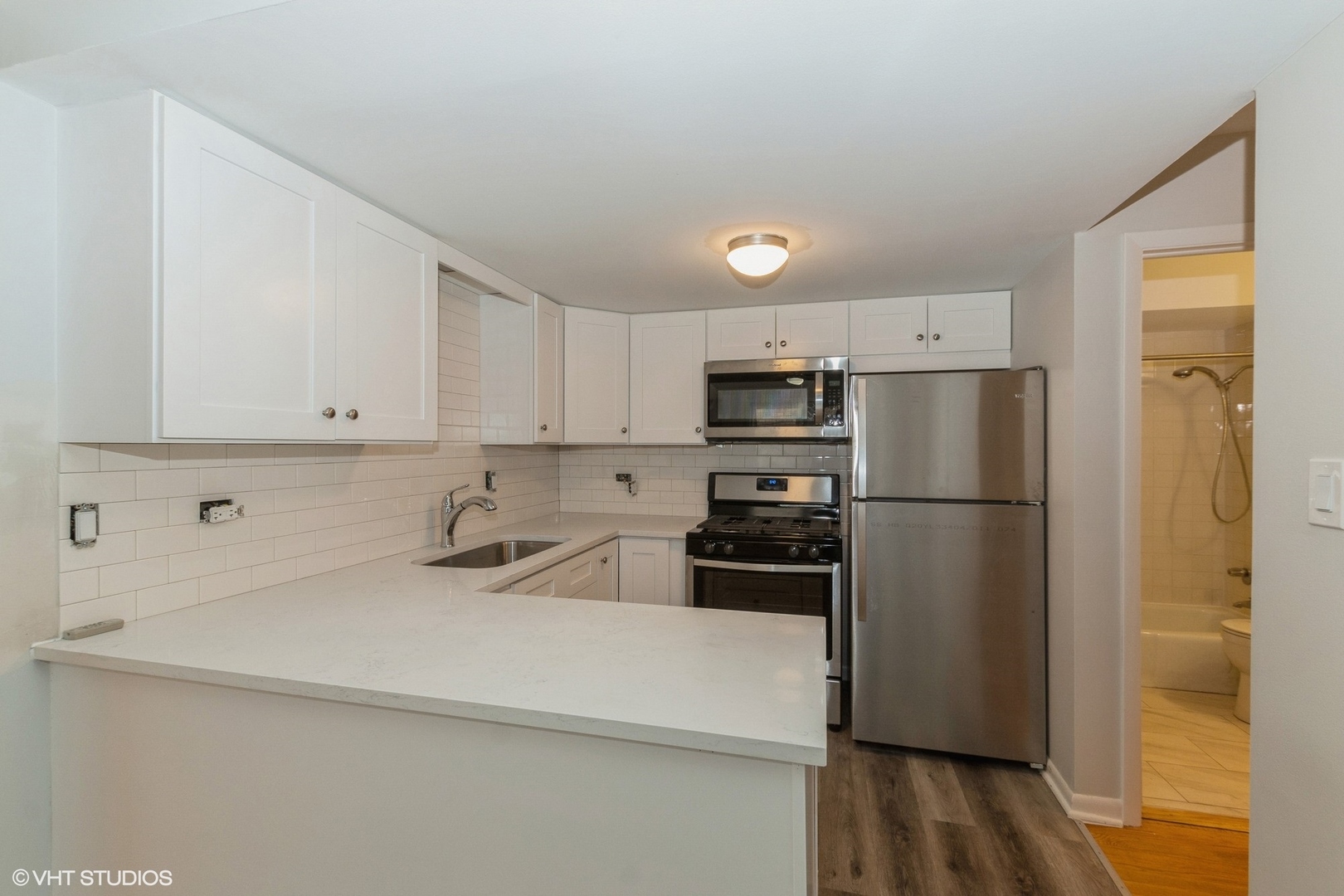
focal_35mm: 15
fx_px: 560
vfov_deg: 77.3
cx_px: 672
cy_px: 448
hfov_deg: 100.4
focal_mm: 10
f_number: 7.1
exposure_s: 1/30
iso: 250
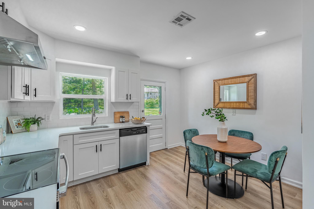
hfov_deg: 95.0
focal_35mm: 16
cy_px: 104
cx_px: 157
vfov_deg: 72.0
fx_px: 144
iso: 640
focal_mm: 16.5
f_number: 8
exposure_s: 1/1000
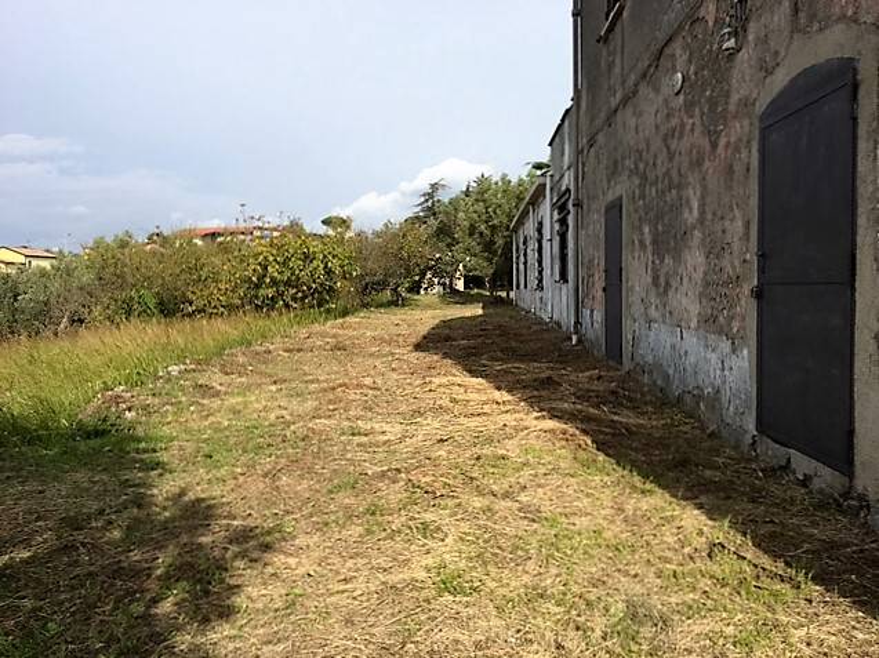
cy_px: 329
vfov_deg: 48.2
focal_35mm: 29
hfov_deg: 61.7
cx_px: 440
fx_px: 736
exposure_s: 1/2137
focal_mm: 4.15
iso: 25
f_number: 2.2
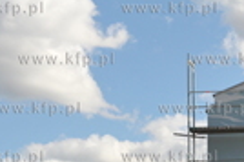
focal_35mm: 164
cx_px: 304
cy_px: 231
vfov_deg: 8.2
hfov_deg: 12.2
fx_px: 1110
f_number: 7.1
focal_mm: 55
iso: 400
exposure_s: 1/1000
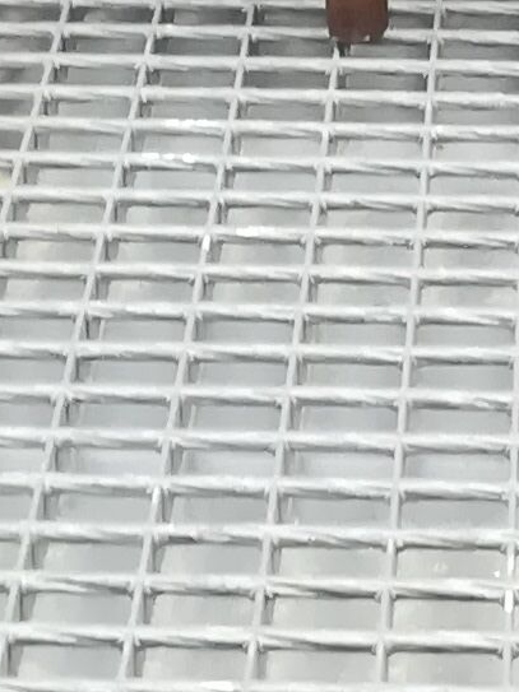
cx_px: 560
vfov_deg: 8.5
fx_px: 3800
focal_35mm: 190
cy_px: -1469
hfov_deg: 7.8
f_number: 2.2
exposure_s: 1/33.3
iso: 400
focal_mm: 3.83
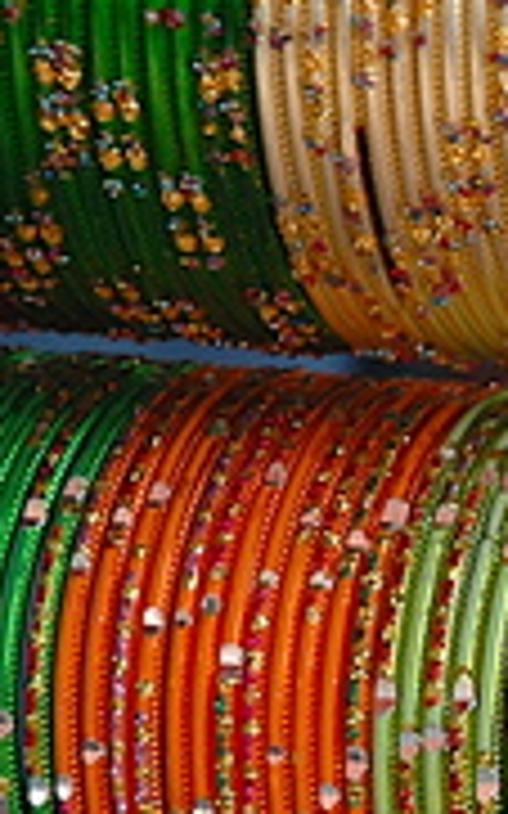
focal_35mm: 419
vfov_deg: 5.0
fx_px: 9279
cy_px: 935
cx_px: 1528
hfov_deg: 3.1
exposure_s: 1/125
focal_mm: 55
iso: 200
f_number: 5.6
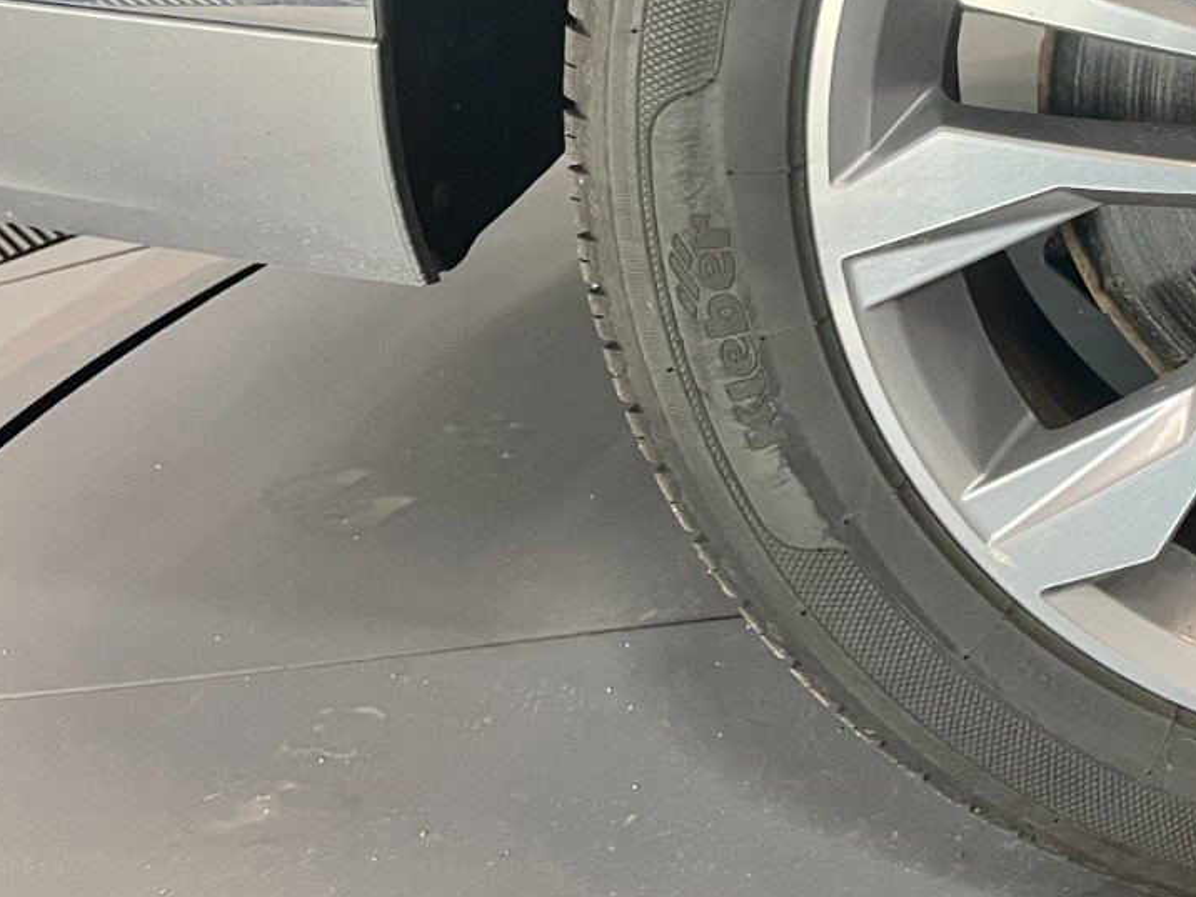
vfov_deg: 24.5
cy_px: 87
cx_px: 1324
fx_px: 2004
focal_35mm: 58
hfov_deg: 29.8
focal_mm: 5.1
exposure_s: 1/50
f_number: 1.6
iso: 250
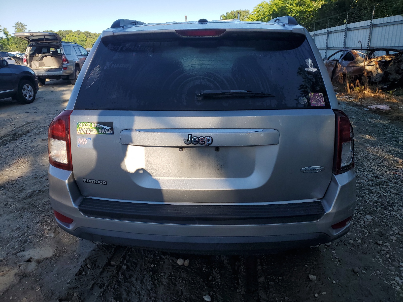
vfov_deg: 53.1
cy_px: 151
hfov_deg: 67.3
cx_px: 202
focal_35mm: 26
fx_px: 303
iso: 50
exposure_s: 1/1667
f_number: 1.5
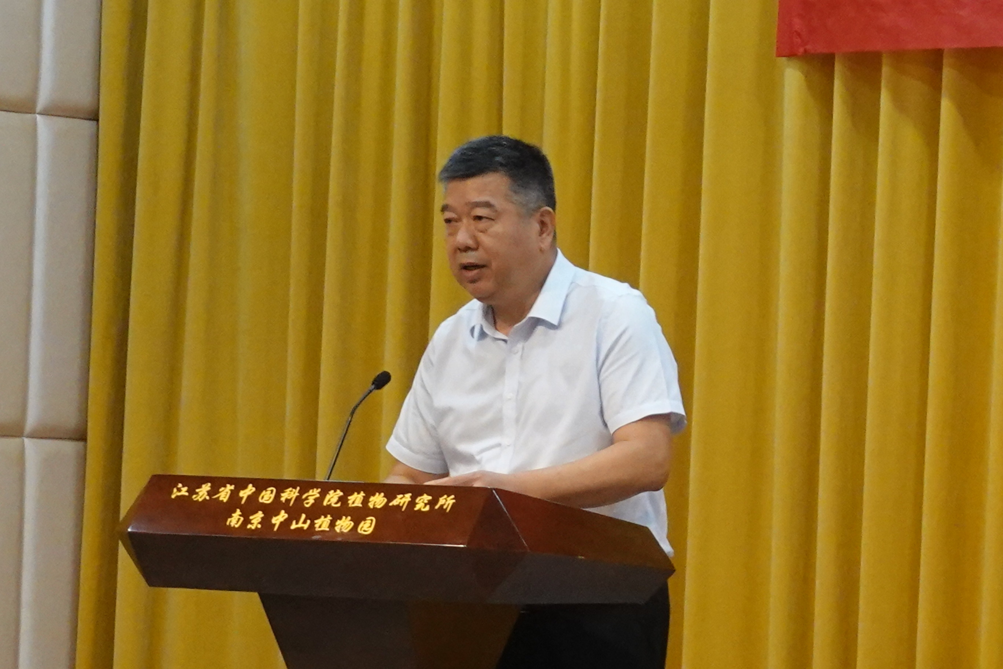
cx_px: 502
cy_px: 334
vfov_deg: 20.9
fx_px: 1811
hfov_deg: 31.0
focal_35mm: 65
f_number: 4
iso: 1250
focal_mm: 23.86
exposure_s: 1/80
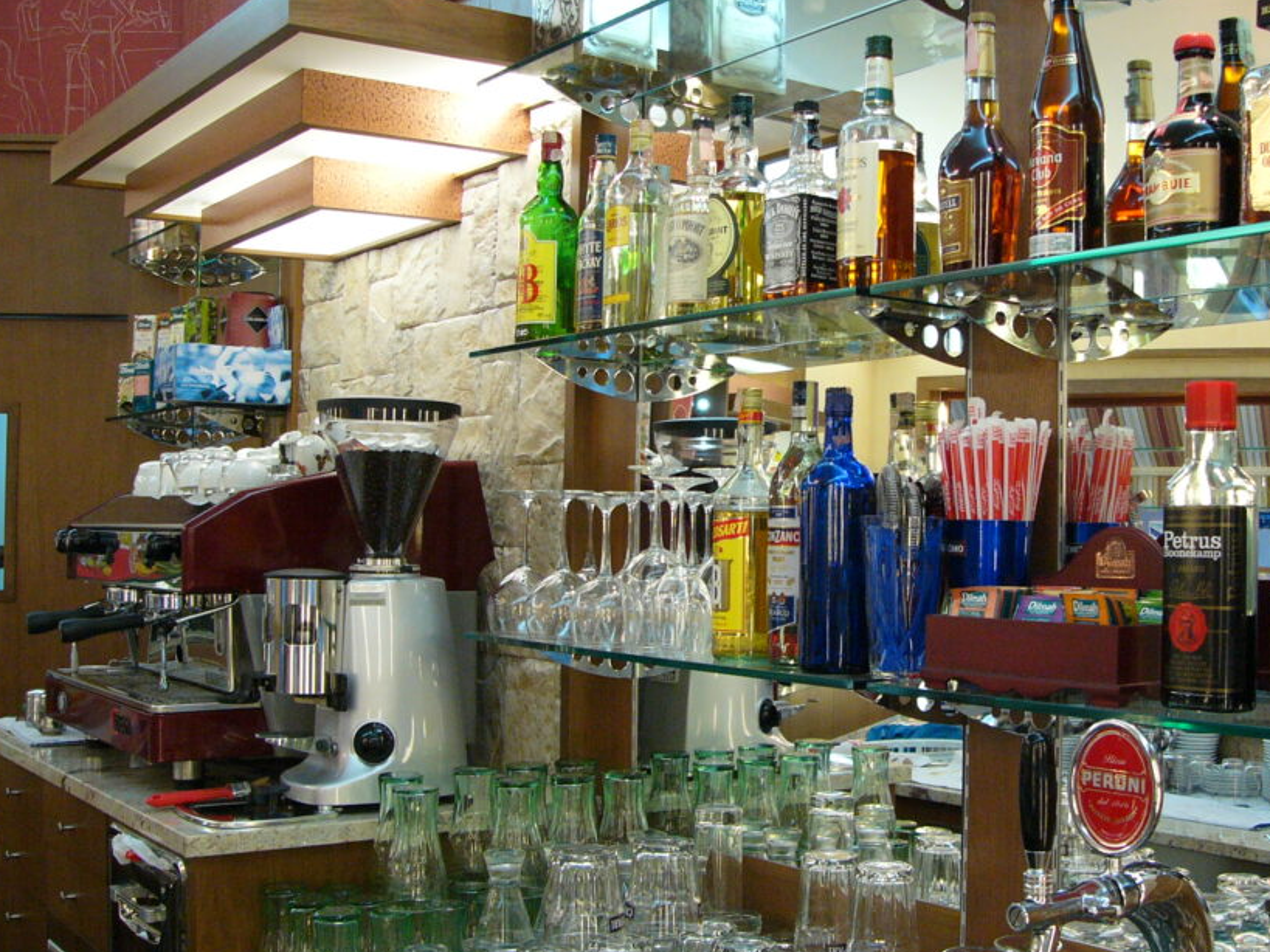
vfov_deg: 32.2
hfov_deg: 41.9
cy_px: 478
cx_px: 772
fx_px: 1651
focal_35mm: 45
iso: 200
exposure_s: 1/60
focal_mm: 6
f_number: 2.8
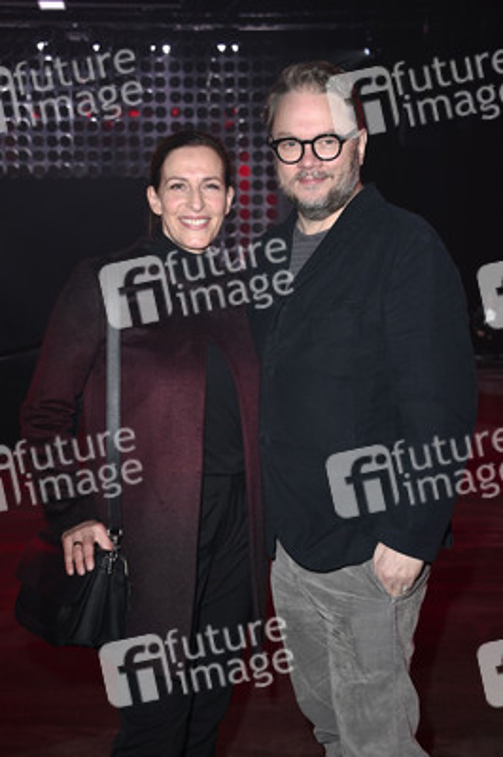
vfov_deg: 39.6
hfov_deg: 26.9
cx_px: 252
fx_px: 1050
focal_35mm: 50
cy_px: 378
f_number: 5.6
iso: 1250
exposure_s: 1/80
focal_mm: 50
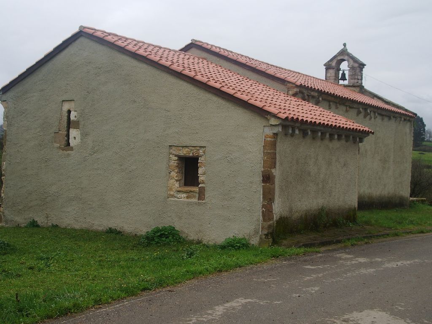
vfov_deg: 29.1
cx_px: 216
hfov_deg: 38.2
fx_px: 624
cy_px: 162
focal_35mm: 50
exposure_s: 1/160
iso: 50
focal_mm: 8.2
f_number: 5
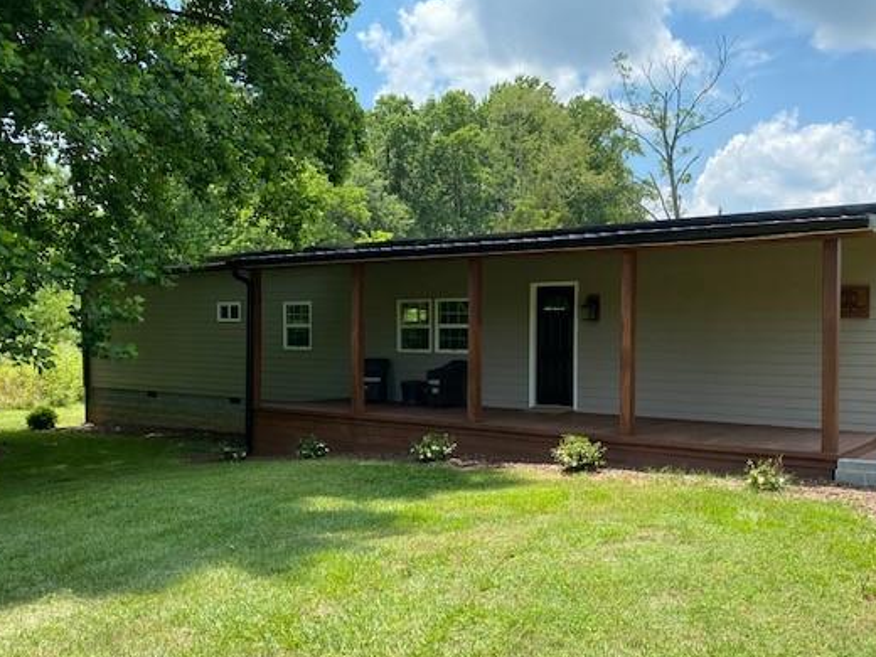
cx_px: 515
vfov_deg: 44.1
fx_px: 810
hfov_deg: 56.5
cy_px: 372
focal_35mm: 32
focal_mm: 4.25
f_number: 1.8
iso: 32
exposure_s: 1/1232
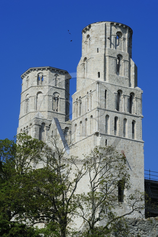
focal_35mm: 112
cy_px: 118
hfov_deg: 12.2
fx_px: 739
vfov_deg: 18.3
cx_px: 79
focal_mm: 112
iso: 200
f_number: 14
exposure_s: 1/200
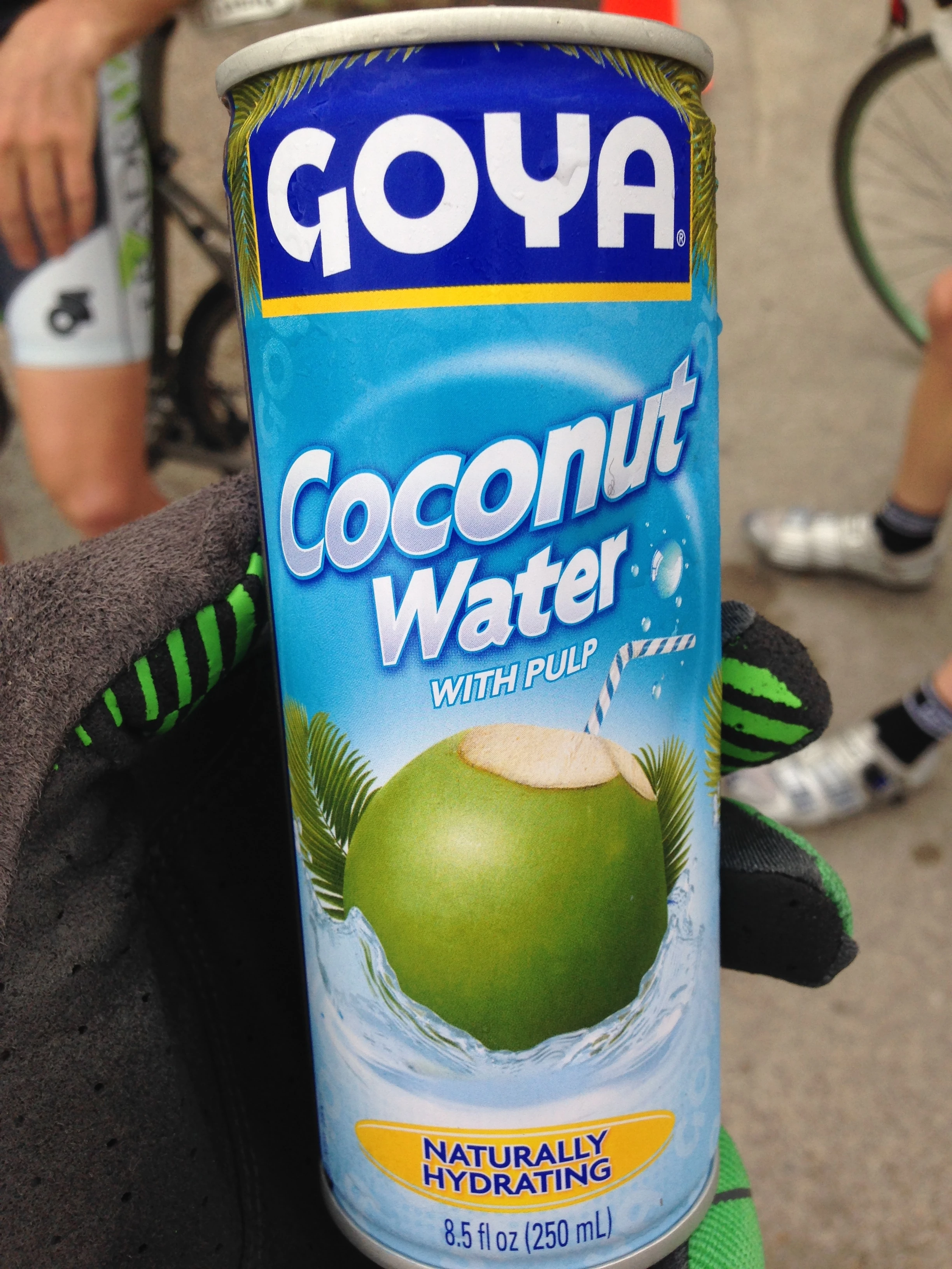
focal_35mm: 33
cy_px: 634
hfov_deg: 42.9
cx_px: 476
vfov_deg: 55.4
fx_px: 1210
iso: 50
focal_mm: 4.12
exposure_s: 1/194
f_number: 2.4
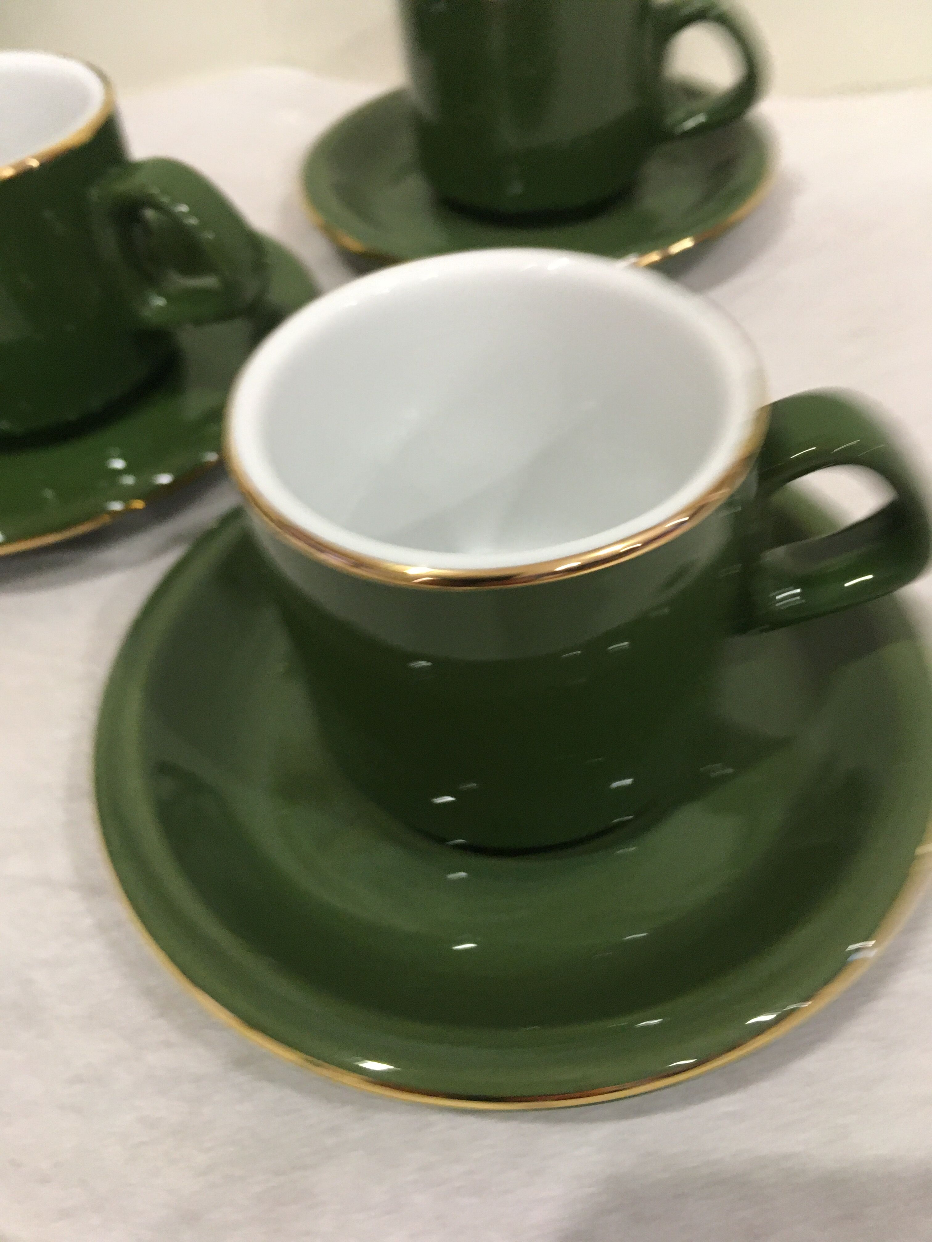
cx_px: 466
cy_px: 621
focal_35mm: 29
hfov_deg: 48.2
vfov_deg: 61.7
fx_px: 1041
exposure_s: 1/33
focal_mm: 4.15
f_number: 2.2
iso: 200
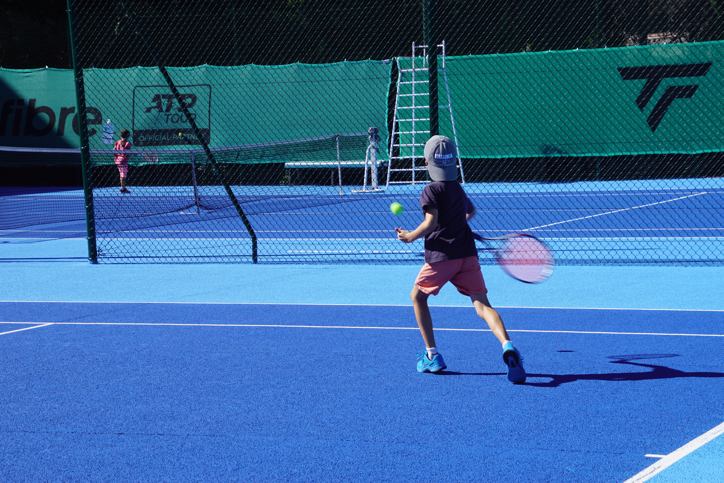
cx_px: 362
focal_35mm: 90
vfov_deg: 15.2
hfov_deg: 22.6
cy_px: 242
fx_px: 1810
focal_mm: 60
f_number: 10
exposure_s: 1/160
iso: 100
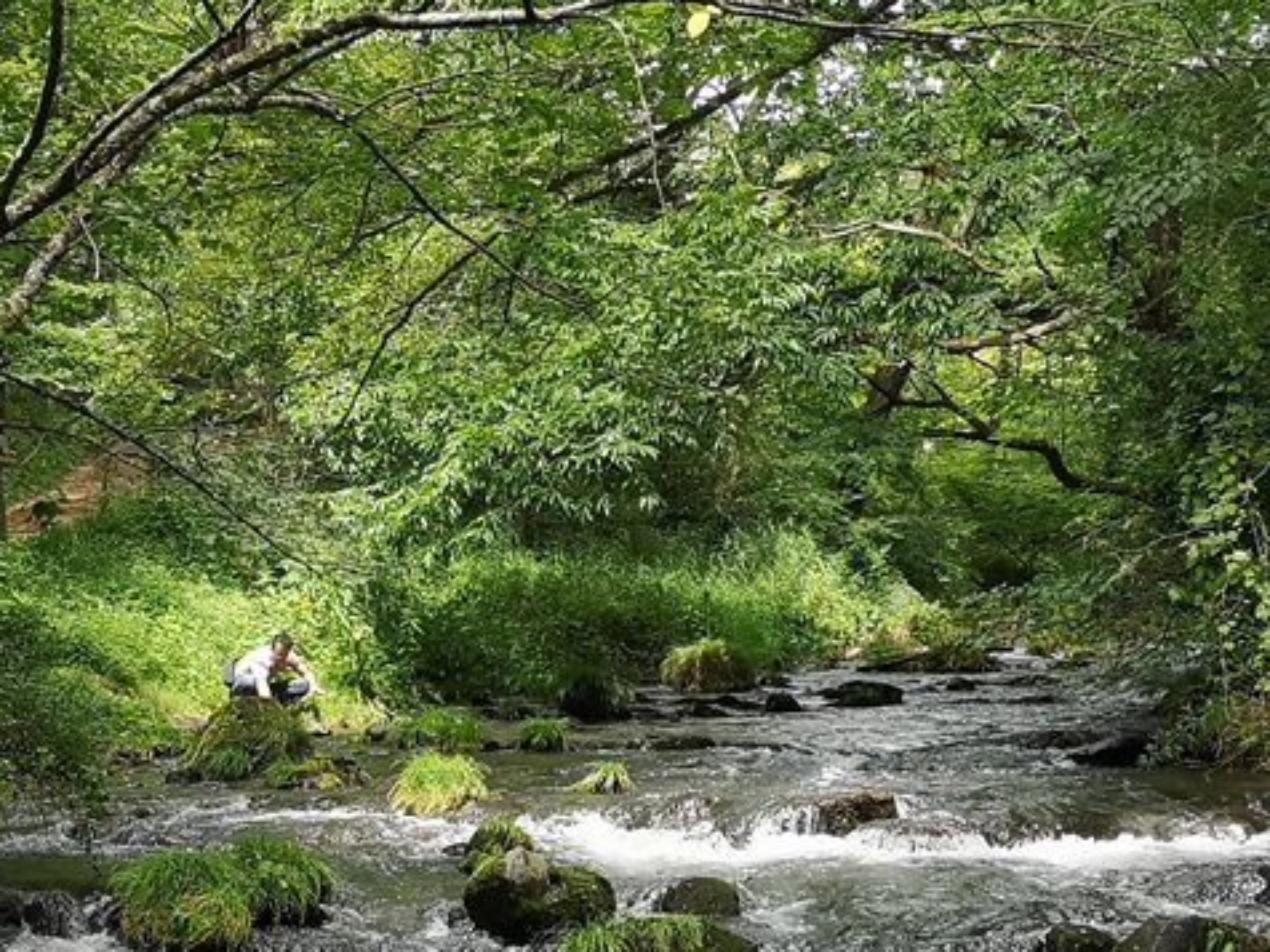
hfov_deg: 26.3
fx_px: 2715
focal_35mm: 74
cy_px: 699
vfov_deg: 19.8
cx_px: 672
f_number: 1.8
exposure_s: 1/189
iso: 50
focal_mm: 3.95
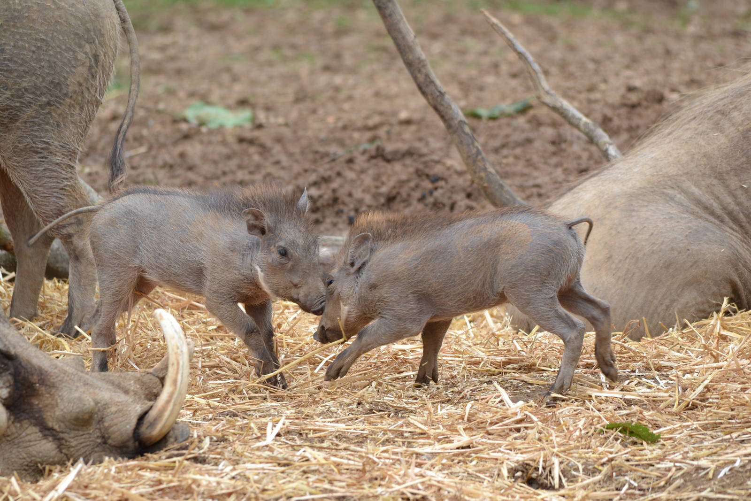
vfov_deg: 2.4
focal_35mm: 570
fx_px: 11891
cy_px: 250
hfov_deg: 3.6
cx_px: 376
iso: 400
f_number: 6.3
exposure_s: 1/500
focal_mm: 380
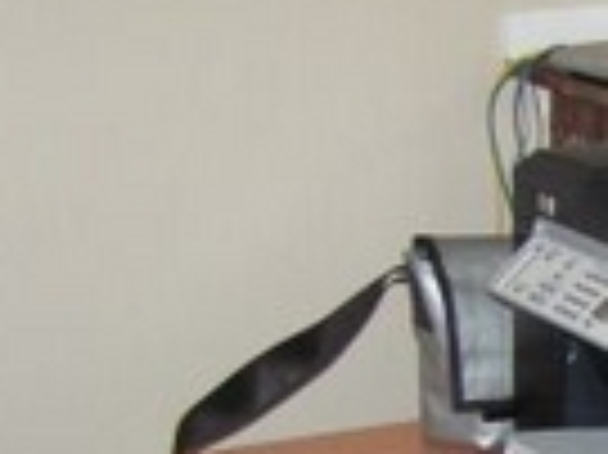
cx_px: 982
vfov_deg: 10.3
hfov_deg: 13.1
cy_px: 546
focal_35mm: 141
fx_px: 2474
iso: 200
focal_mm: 6.3
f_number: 2.8
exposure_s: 1/40
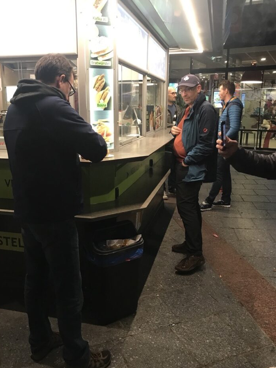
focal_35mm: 31
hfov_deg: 45.4
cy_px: 184
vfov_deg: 58.3
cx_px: 124
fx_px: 329
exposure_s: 1/17
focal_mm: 3.99
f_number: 1.8
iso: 50
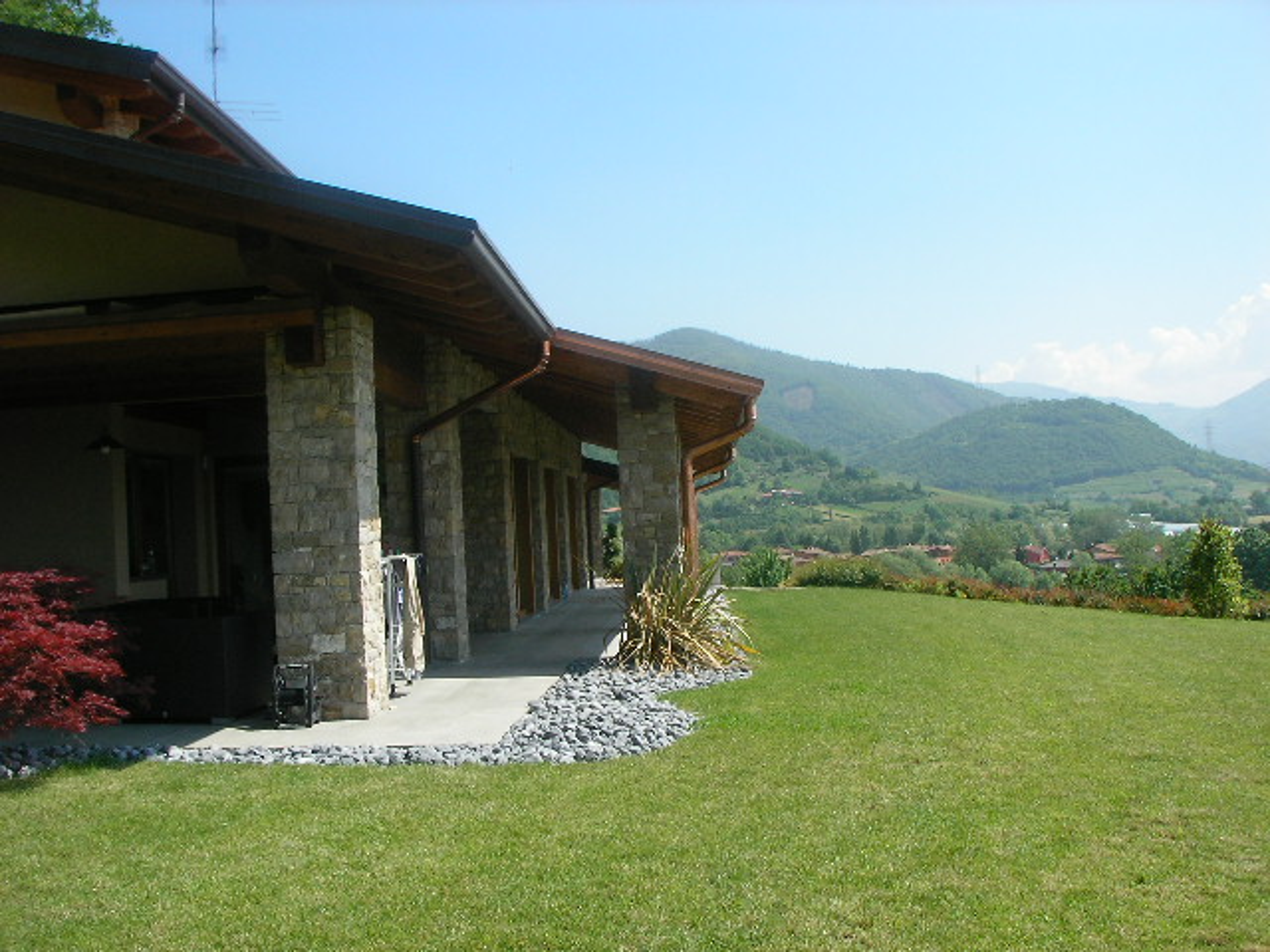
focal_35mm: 38
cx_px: 635
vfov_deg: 37.7
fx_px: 1394
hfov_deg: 49.0
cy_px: 476
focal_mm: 6.3
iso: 50
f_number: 5.6
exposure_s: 1/173
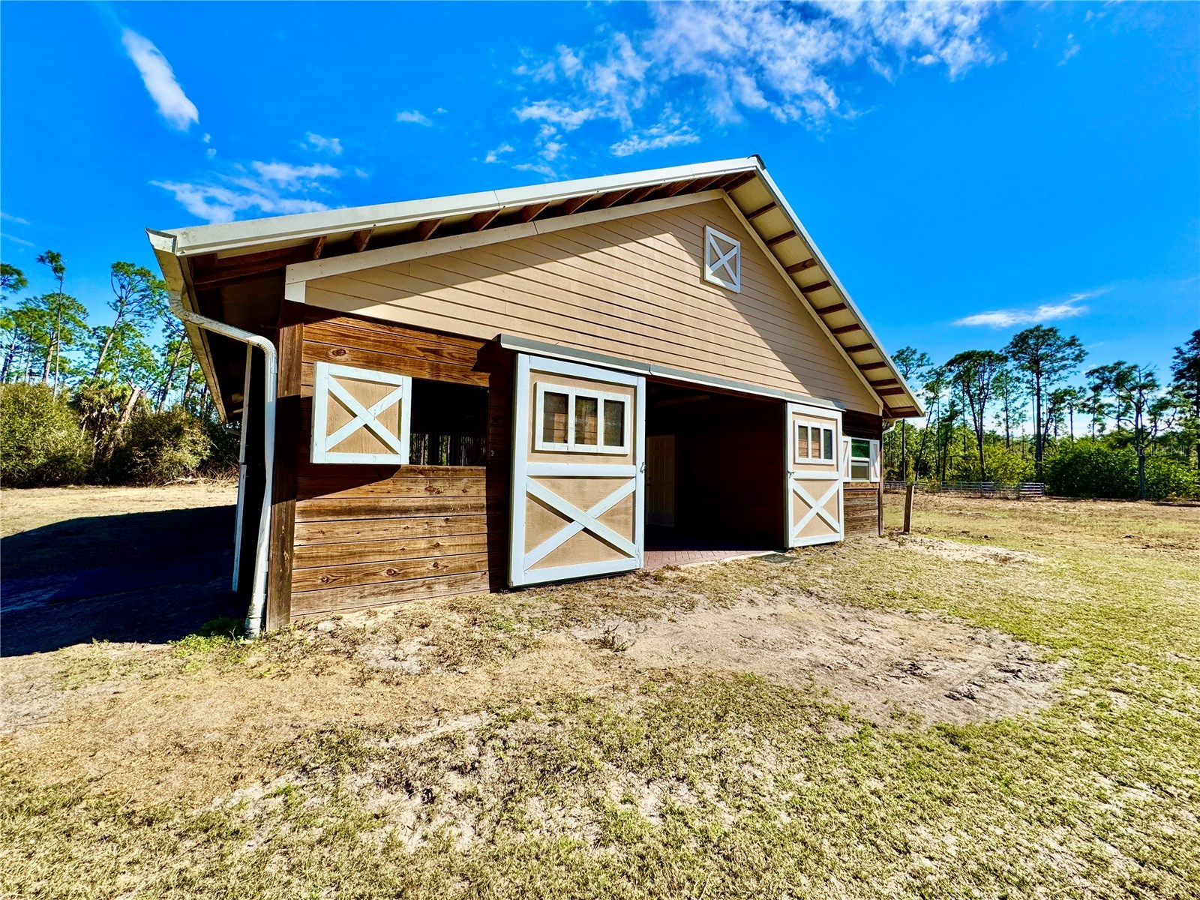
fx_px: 485
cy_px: 450
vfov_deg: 85.7
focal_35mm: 14
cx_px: 600
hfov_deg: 102.1
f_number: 2.2
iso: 40
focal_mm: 2.22
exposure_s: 1/2415
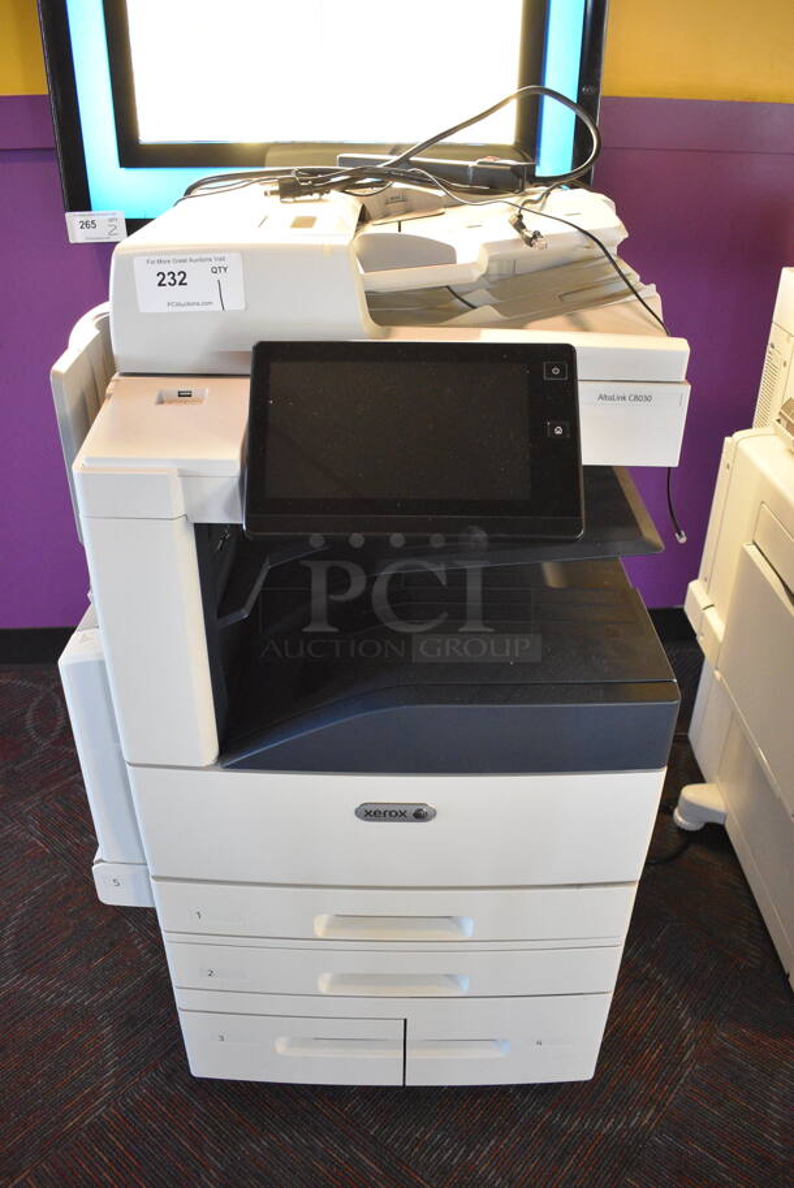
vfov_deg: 67.3
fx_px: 892
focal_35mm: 27
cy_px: 594
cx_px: 397
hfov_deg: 48.0
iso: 3200
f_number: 3.5
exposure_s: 1/125
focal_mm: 18
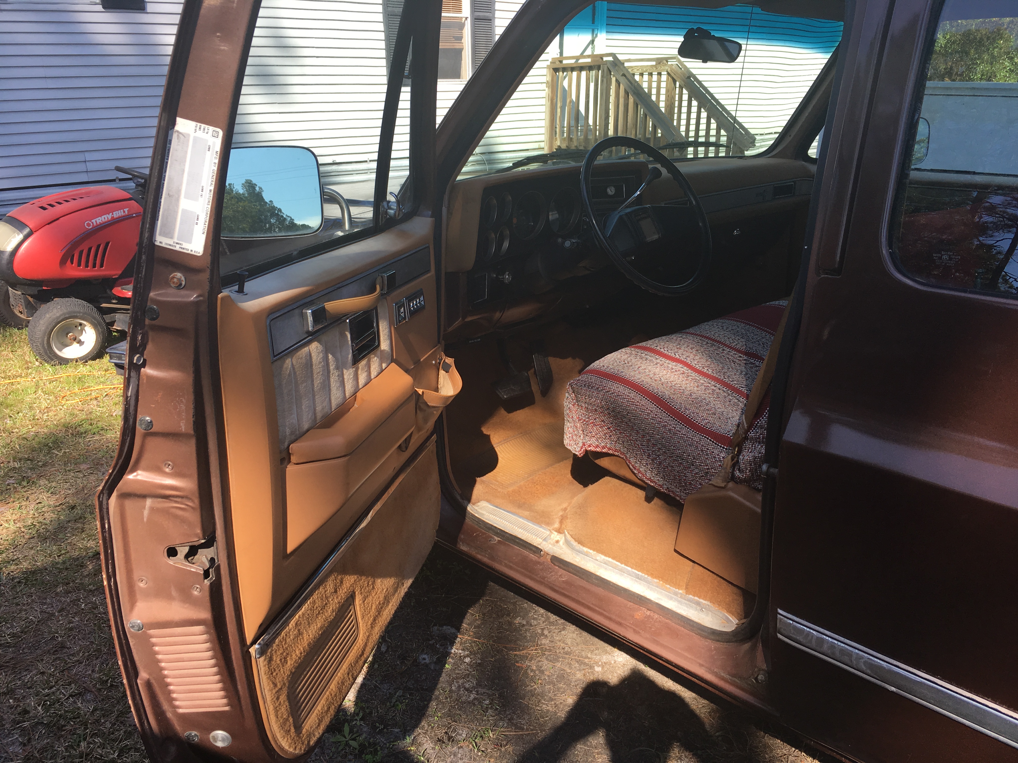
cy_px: 382
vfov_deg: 48.2
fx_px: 853
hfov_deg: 61.7
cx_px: 509
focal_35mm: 29
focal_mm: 4.15
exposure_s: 1/400
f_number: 2.2
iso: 25
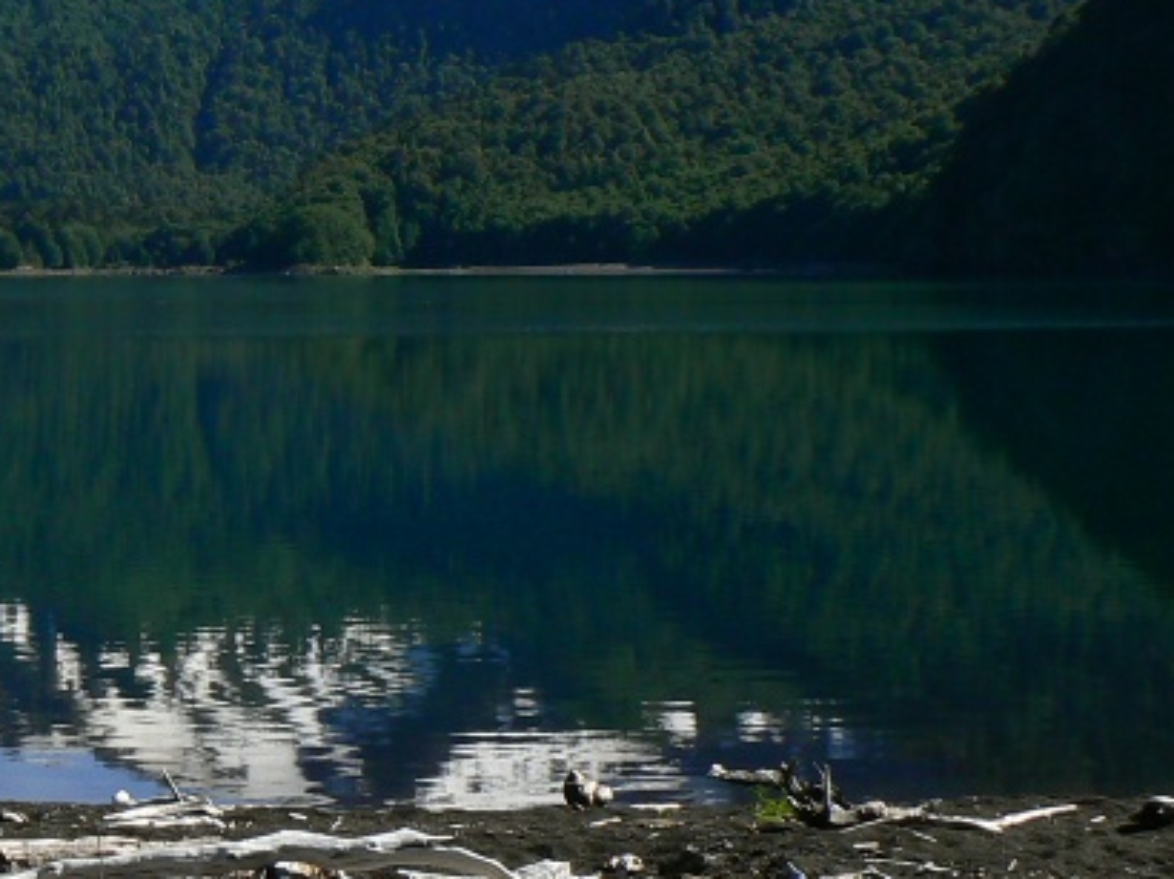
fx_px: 3051
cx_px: -272
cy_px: 278
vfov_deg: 16.4
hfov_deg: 20.3
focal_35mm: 90
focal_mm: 6
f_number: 7.1
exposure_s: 1/400
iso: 80
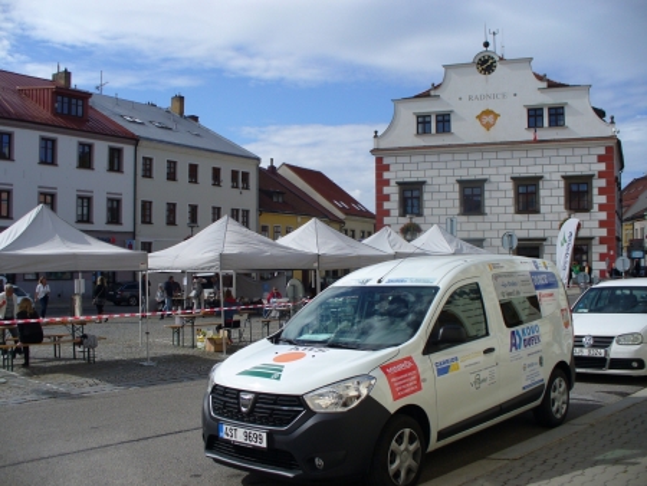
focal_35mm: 37
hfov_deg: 50.1
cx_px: 324
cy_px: 243
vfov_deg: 38.7
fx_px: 692
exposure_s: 1/500
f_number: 5.6
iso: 80
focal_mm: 6.1
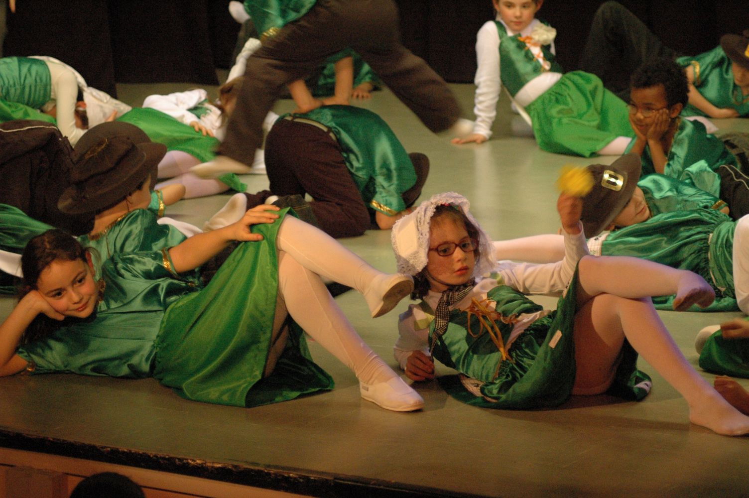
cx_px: 374
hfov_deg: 16.1
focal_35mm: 128
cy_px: 249
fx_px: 2650
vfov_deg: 10.7
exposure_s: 1/40
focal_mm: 85
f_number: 4.2
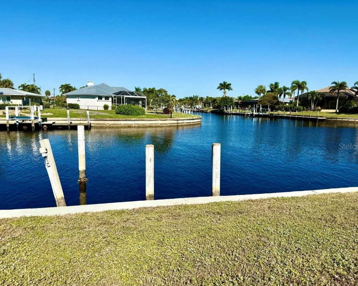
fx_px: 275
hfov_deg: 66.0
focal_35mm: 26
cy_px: 146
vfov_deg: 54.9
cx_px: 177
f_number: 1.78
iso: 80
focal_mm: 6.76
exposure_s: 1/6711
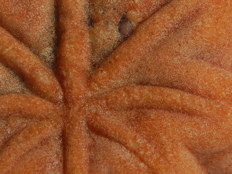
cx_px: 90
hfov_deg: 9.9
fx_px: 1334
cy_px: 59
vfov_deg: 7.5
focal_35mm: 199
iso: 160
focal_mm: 13.9
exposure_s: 1/382
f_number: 4.3
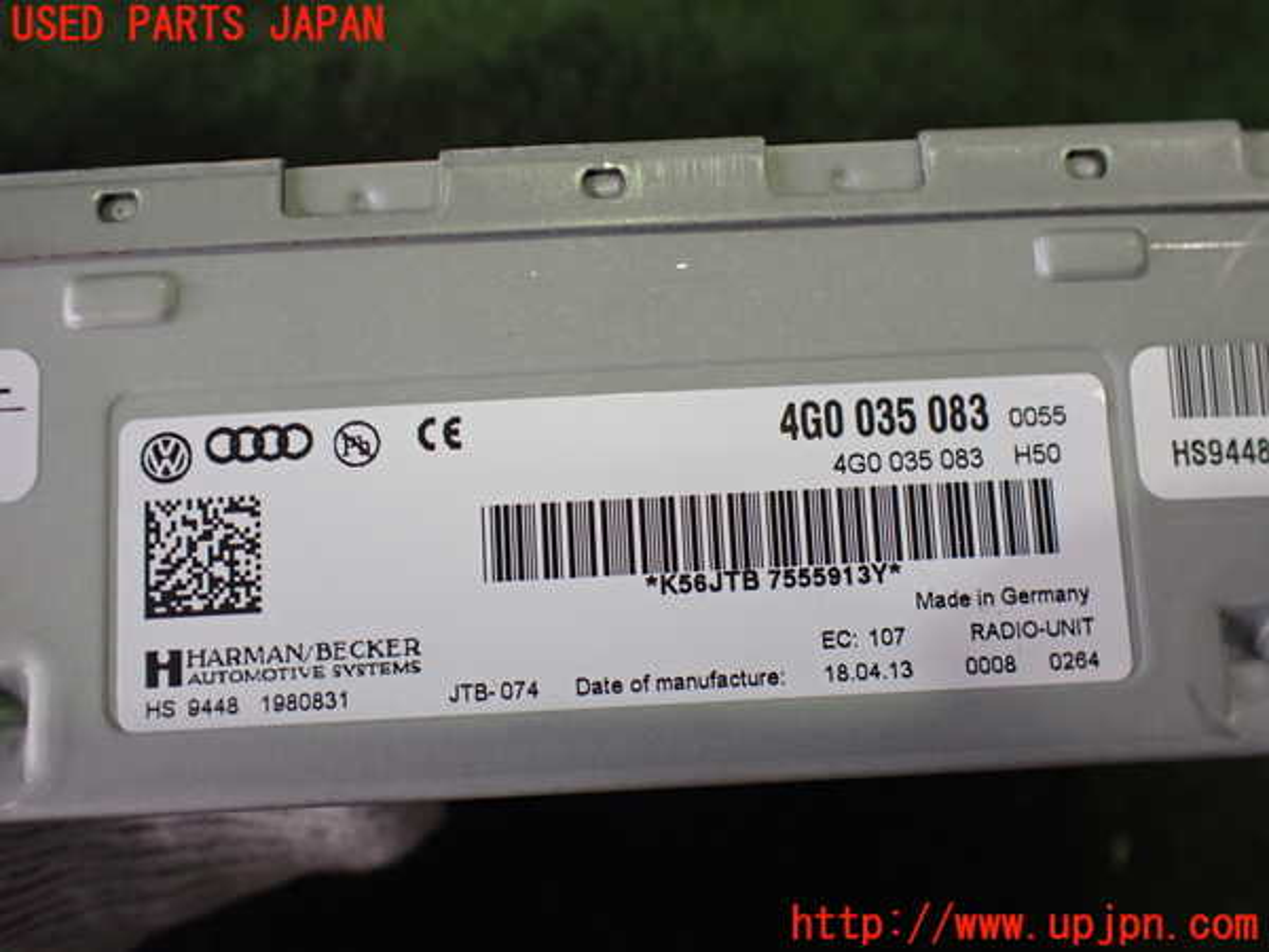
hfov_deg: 60.0
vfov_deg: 46.8
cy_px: 476
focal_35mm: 30
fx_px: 1100
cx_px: 634
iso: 320
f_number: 2.3
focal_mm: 5.4
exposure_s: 1/125
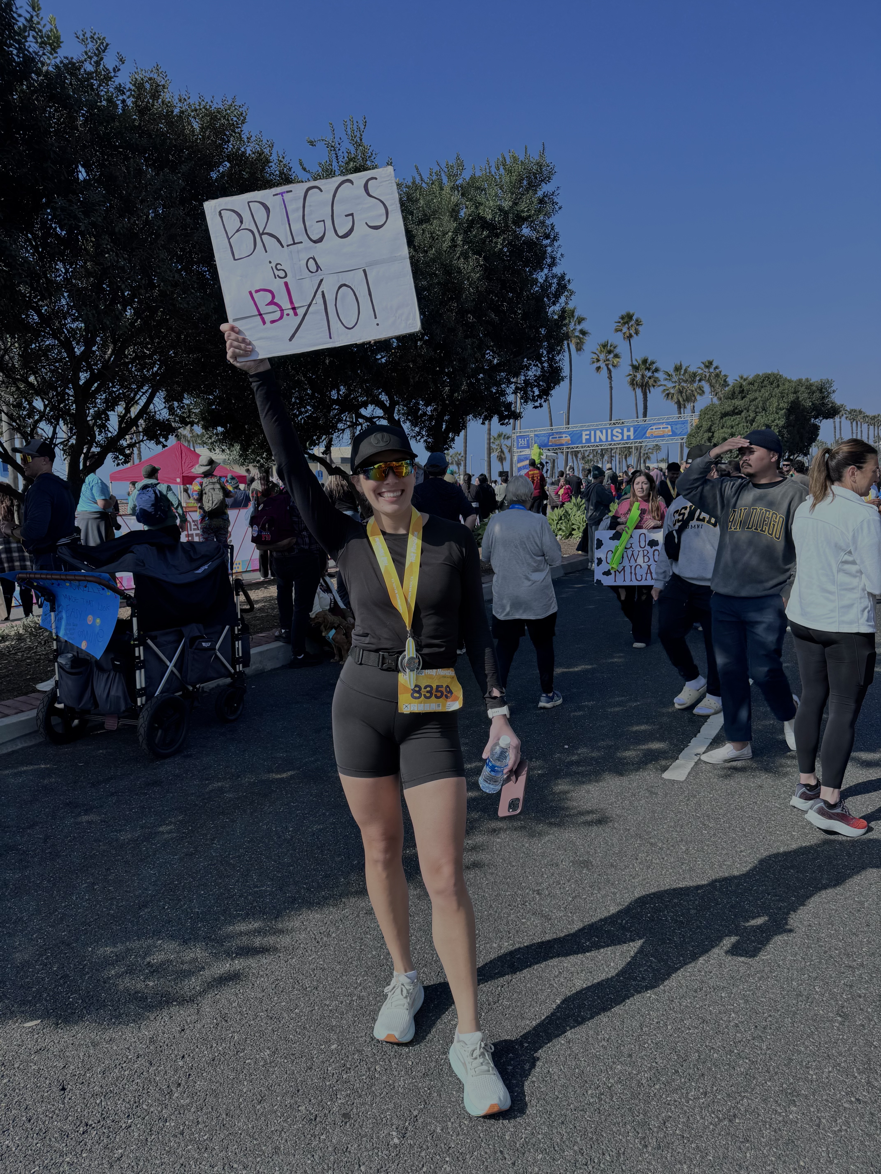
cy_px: 587
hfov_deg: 56.8
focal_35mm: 24
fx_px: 814
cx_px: 440
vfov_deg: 71.6
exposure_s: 1/3413
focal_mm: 6.76
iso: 80
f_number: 1.78
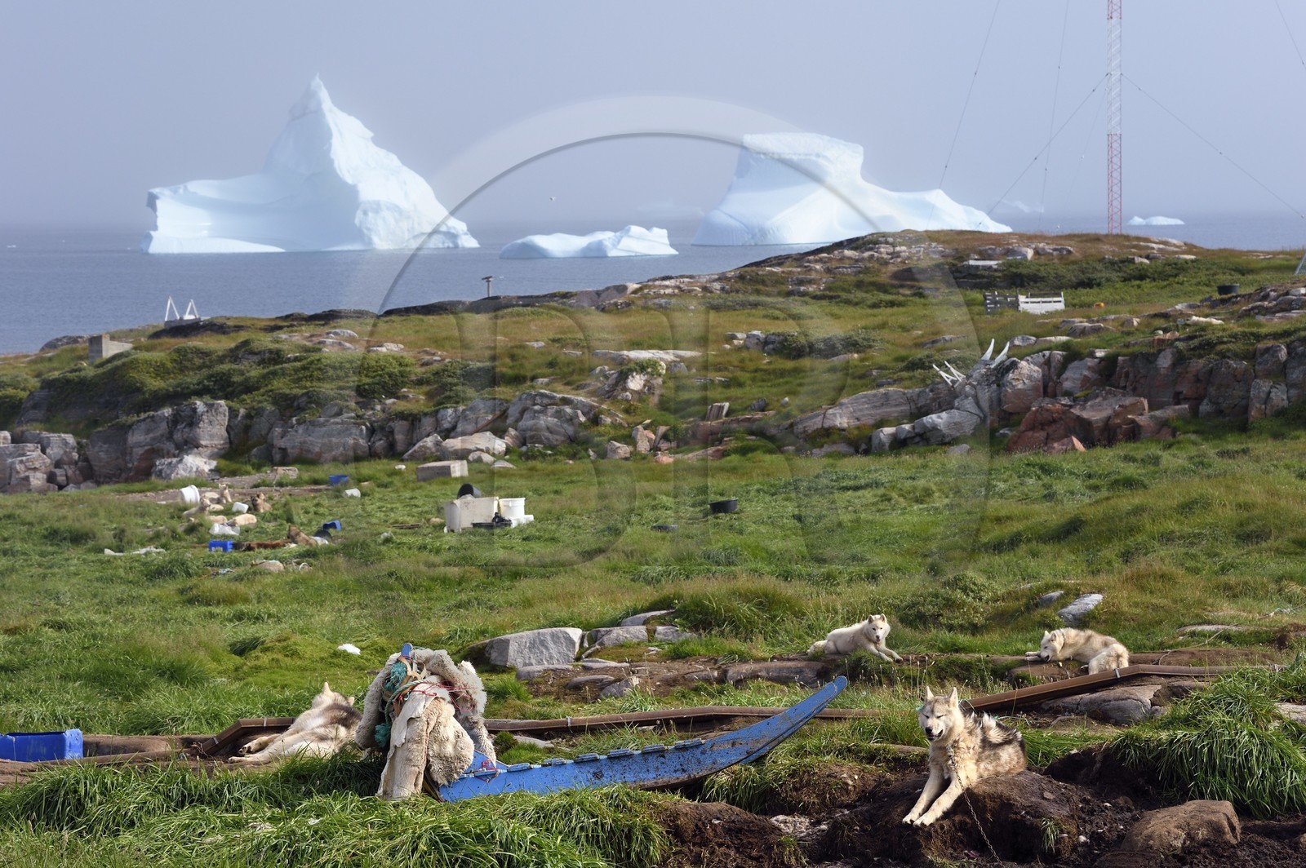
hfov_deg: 18.6
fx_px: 3987
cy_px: 434
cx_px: 653
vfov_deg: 12.4
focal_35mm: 110
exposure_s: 1/250
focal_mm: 110
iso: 200
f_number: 10
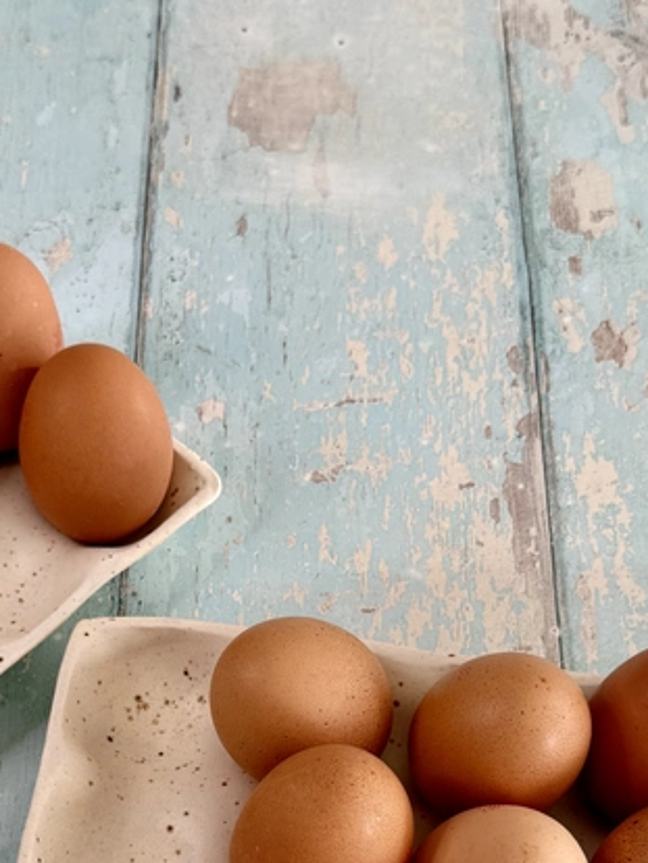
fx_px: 1272
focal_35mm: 51
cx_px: 250
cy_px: 817
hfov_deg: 28.5
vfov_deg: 34.8
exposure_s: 1/188
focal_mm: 6.76
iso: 64
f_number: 1.78
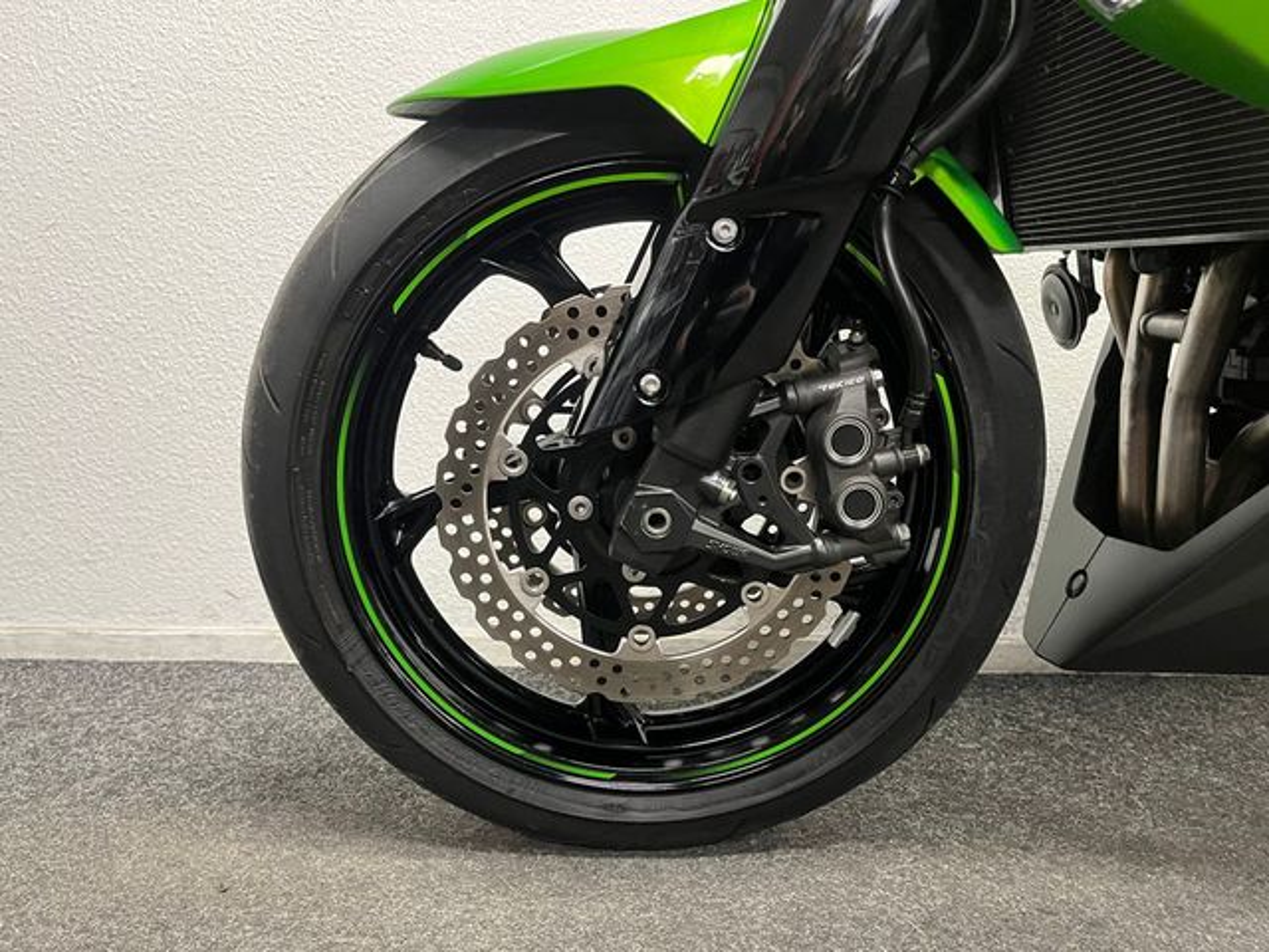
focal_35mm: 26
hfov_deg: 67.3
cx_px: 634
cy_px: 476
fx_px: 953
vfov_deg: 53.1
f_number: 1.6
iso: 500
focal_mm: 5.1
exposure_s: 1/50
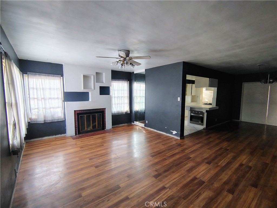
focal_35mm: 16
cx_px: 138
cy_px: 104
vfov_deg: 78.1
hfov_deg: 94.5
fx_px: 128
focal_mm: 2.13
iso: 500
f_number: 2.2
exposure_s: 1/24
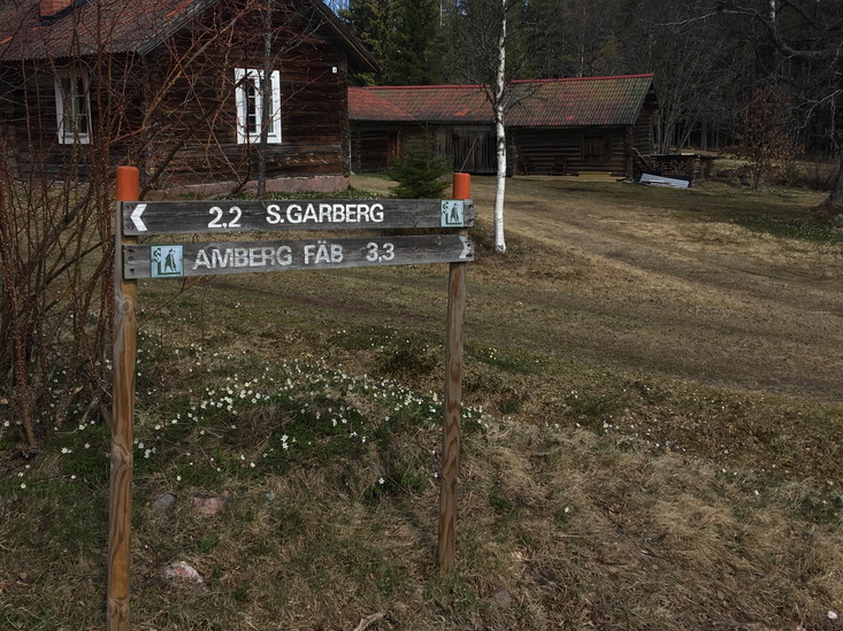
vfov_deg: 37.5
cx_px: 401
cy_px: 249
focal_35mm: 38
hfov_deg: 49.0
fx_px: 925
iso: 25
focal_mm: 4.15
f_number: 2.2
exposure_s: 1/801
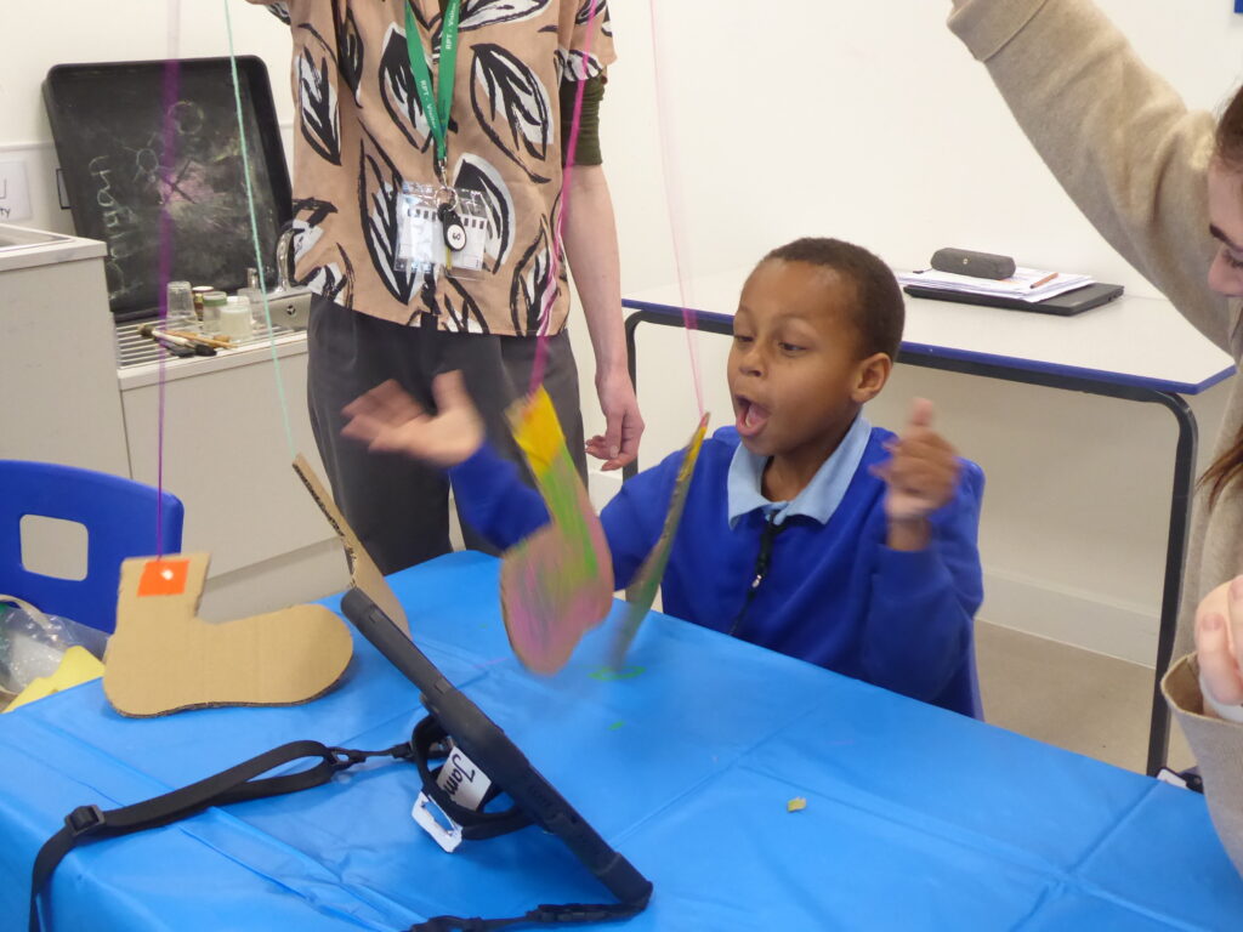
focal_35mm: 42
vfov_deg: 34.3
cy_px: 466
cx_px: 622
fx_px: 1508
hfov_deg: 44.8
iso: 800
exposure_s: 1/80
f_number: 3.8
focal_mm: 7.2
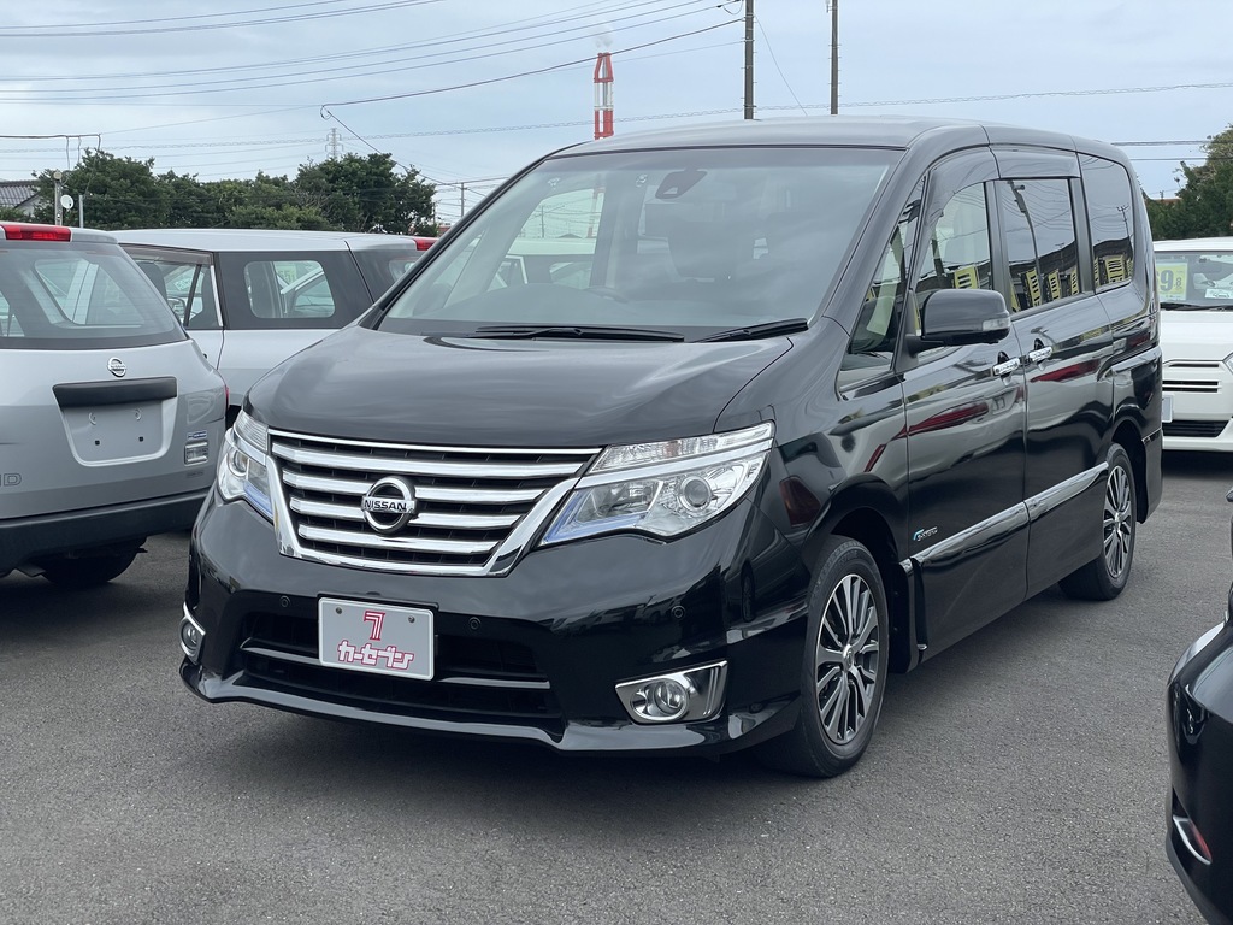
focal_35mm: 52
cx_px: 616
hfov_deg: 36.8
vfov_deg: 28.0
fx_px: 1852
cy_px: 462
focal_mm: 6
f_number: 2
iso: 25
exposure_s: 1/484
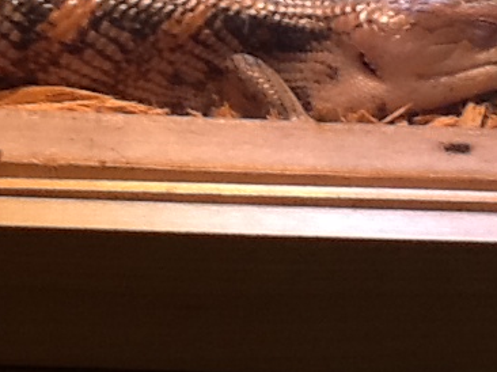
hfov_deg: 23.2
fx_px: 1205
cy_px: -22
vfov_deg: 17.1
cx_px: 189
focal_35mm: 84
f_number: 2.4
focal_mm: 2.03
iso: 80
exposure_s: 1/30
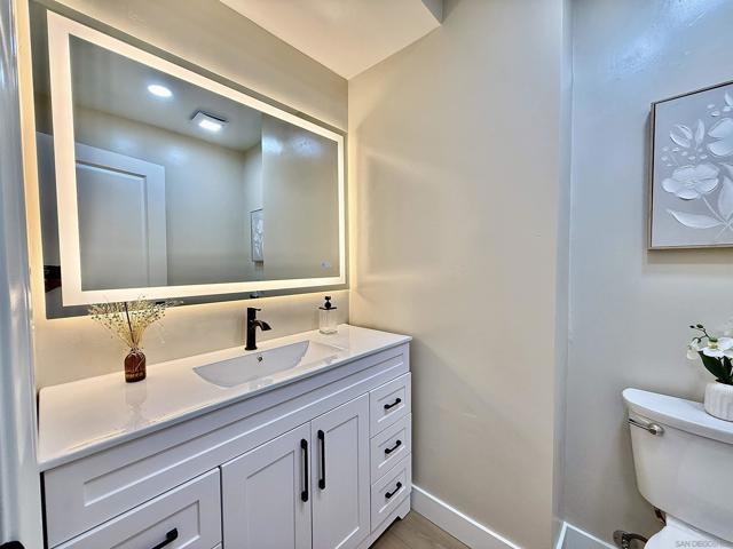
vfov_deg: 85.7
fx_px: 296
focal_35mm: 14
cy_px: 274
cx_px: 366
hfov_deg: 102.1
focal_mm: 2.22
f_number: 2.2
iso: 80
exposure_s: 1/120
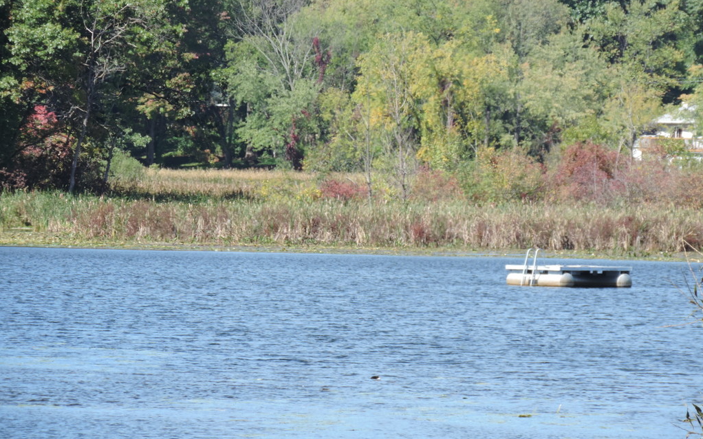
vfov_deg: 3.1
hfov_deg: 4.9
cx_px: 352
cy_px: 191
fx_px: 8140
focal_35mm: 425
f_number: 4.8
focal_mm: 71.3
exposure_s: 1/250
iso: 110
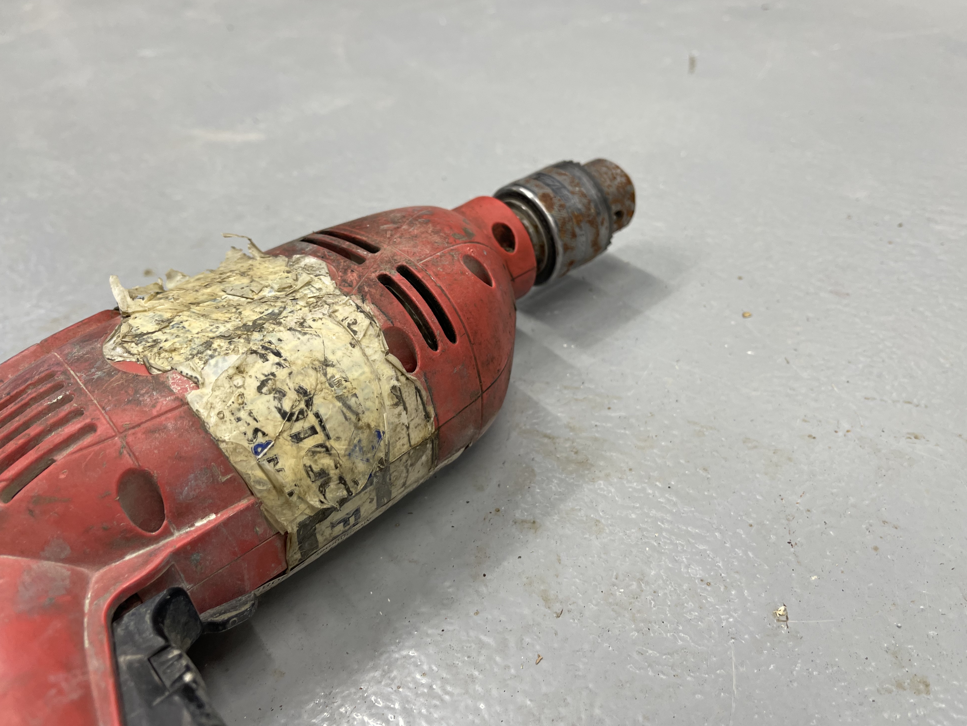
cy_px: 351
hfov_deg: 67.3
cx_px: 476
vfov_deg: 53.1
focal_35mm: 26
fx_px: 726
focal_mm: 5.1
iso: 80
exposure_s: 1/100
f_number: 1.6
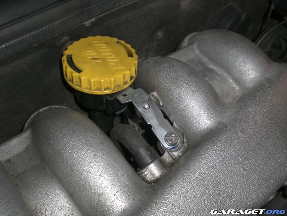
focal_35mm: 38
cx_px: 144
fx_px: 315
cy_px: 108
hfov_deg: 49.0
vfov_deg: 37.7
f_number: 3.1
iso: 50
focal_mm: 6.3
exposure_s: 1/60
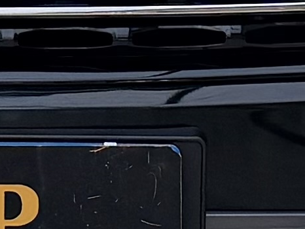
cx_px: -71
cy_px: -117
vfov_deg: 8.6
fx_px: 1481
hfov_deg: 11.5
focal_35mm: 168
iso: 125
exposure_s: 1/196
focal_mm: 6.76
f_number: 1.78
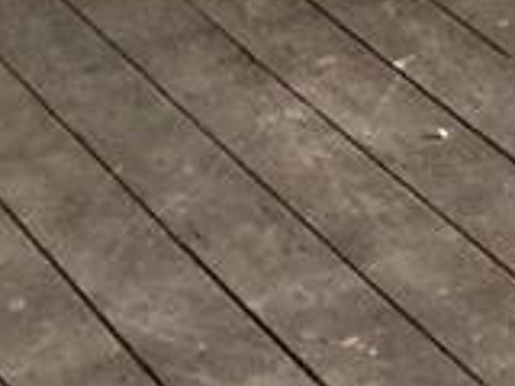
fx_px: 2663
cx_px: 1616
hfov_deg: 8.8
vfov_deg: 7.4
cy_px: -743
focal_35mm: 179
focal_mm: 3.99
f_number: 1.8
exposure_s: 1/60
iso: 250
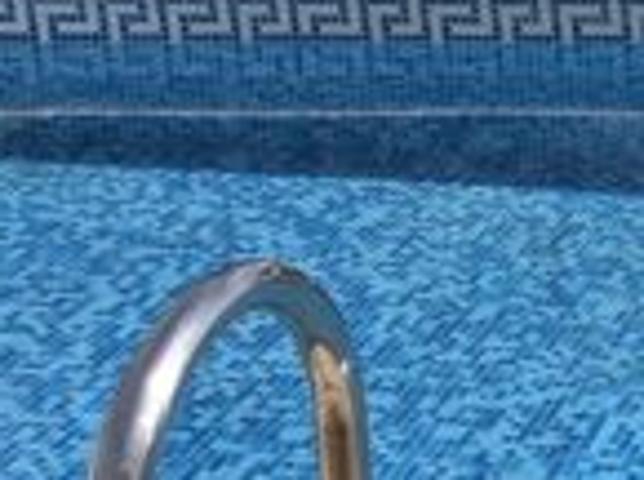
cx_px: 1330
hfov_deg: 14.3
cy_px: -4
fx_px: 2078
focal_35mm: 112
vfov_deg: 13.0
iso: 12
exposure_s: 1/1176
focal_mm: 6.3
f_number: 1.7
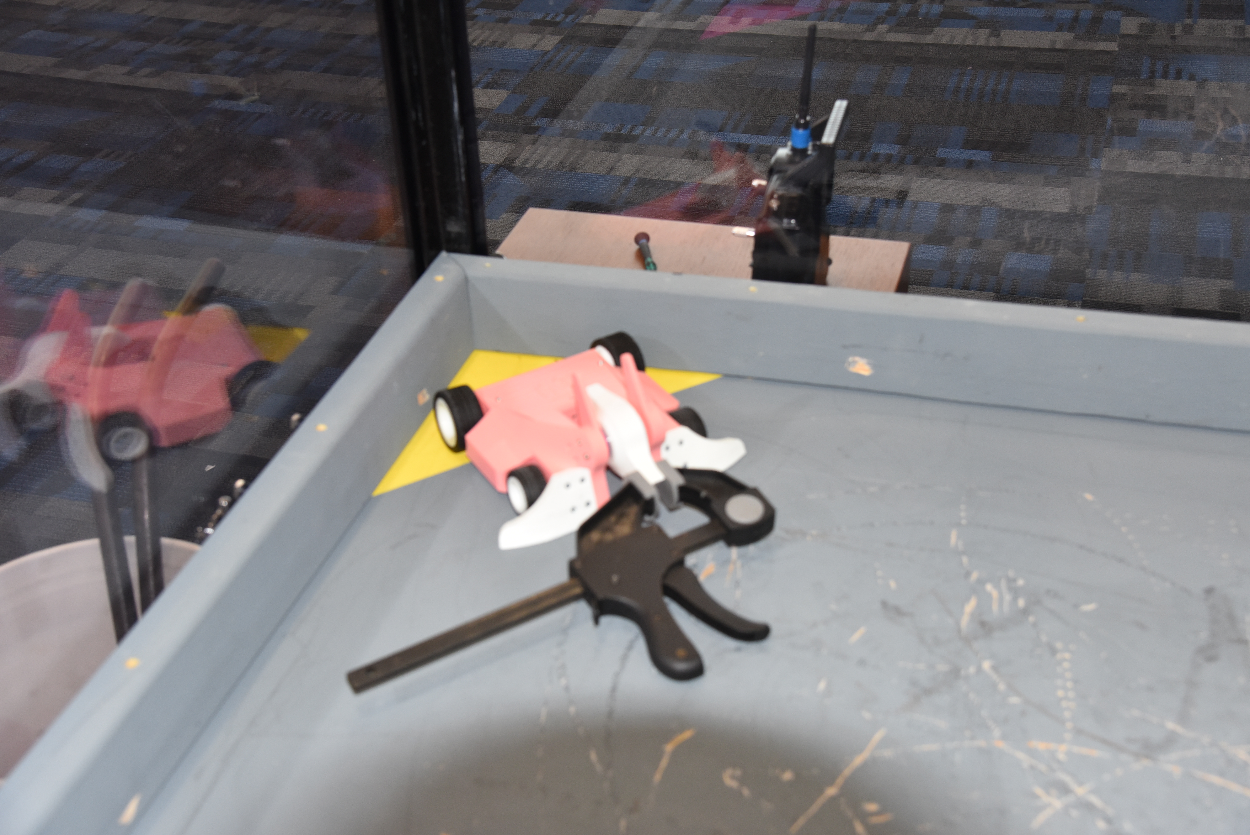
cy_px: 418
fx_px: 1598
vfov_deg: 29.3
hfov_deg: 42.7
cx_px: 625
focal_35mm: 46
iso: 1600
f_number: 5.6
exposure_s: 1/125
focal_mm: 46
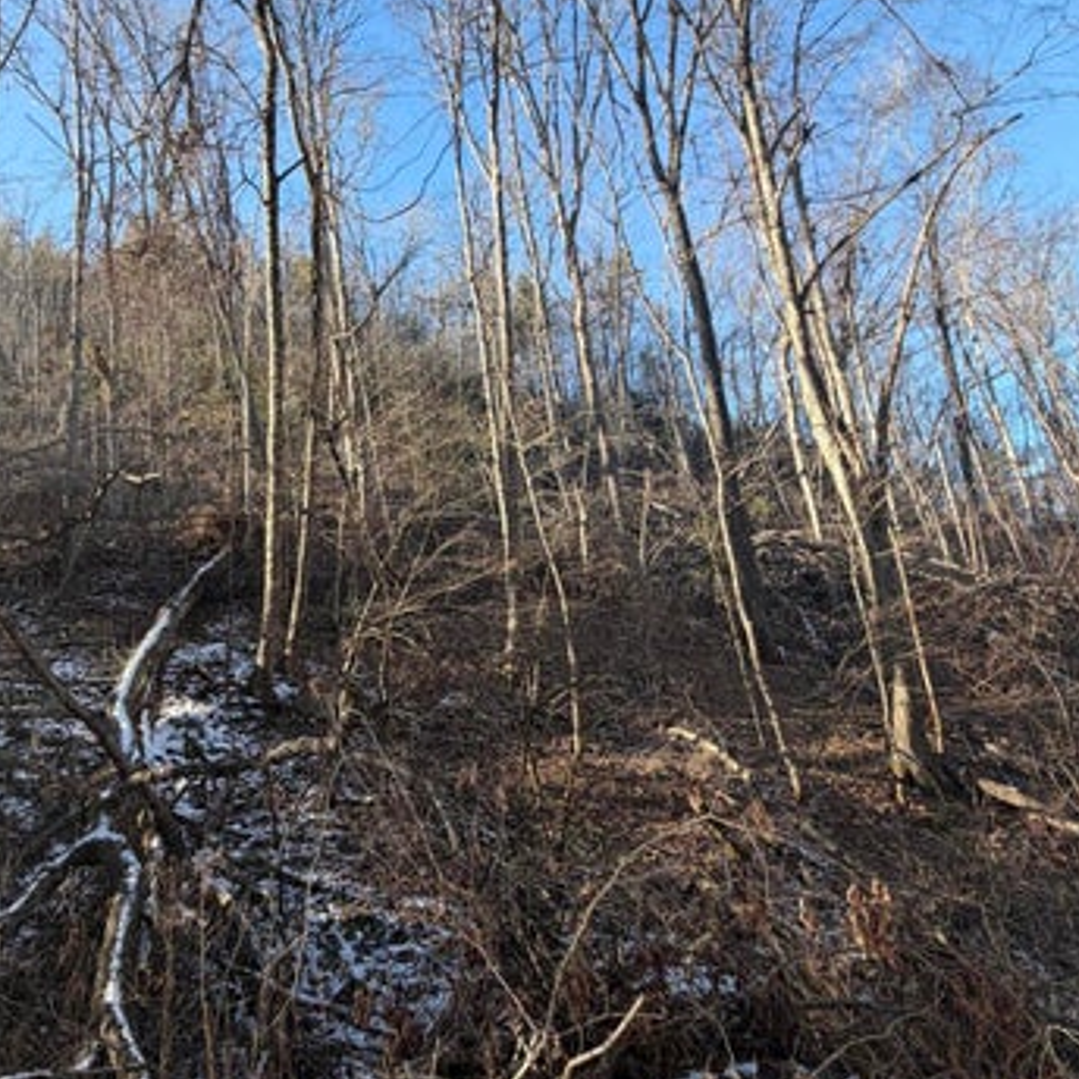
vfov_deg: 67.0
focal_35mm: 23
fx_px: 811
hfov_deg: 66.1
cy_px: 470
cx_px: 392
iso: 64
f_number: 2.2
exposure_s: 1/424
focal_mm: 2.22
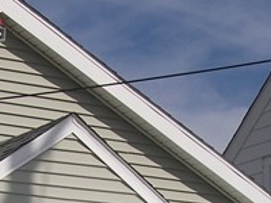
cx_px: -100
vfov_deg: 7.1
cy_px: 502
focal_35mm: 195
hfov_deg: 9.9
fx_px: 1527
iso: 50
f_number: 4
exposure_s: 1/1250
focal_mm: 8
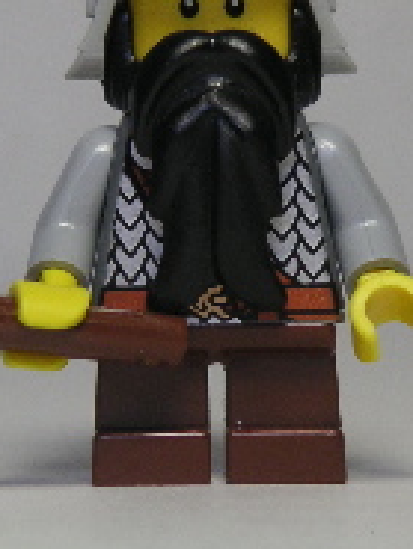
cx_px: 129
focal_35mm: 245
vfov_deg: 8.1
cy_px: 154
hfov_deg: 6.1
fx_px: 3893
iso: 80
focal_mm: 16.5
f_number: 3.6
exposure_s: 1/90
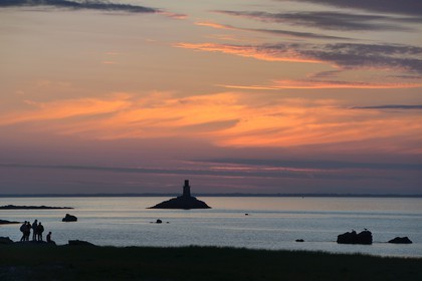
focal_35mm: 200
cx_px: 211
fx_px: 2344
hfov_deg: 10.3
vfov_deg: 6.9
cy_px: 140
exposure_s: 1/200
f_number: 8
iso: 400
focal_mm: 200
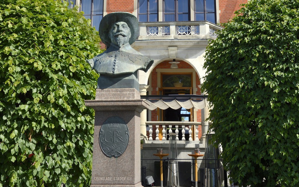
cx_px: 151
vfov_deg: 20.8
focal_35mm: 59
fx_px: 481
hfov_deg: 34.6
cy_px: -23
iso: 200
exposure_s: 1/250
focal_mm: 38
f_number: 10
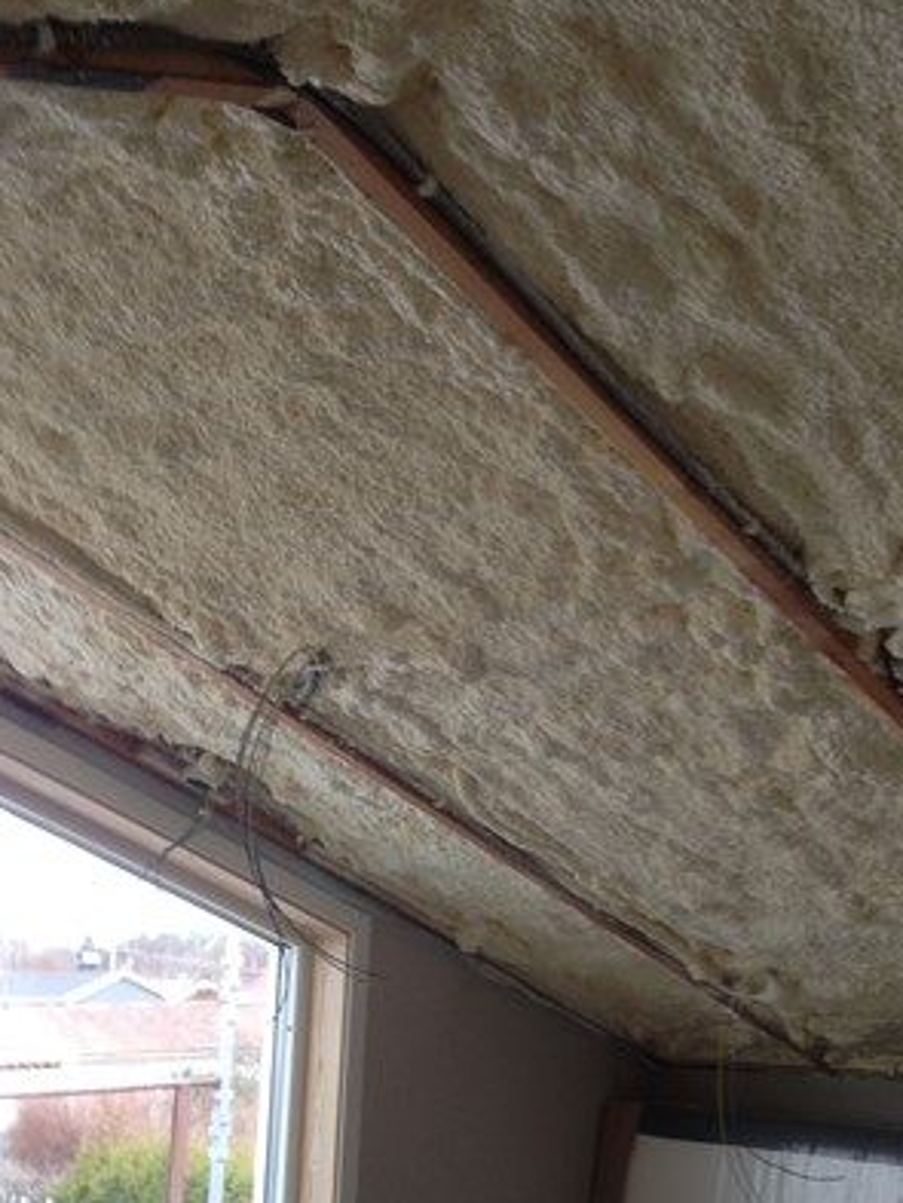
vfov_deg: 39.5
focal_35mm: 48
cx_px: 601
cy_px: 710
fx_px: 1669
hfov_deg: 30.1
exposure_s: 1/40
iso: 50
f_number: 2.4
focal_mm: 4.12
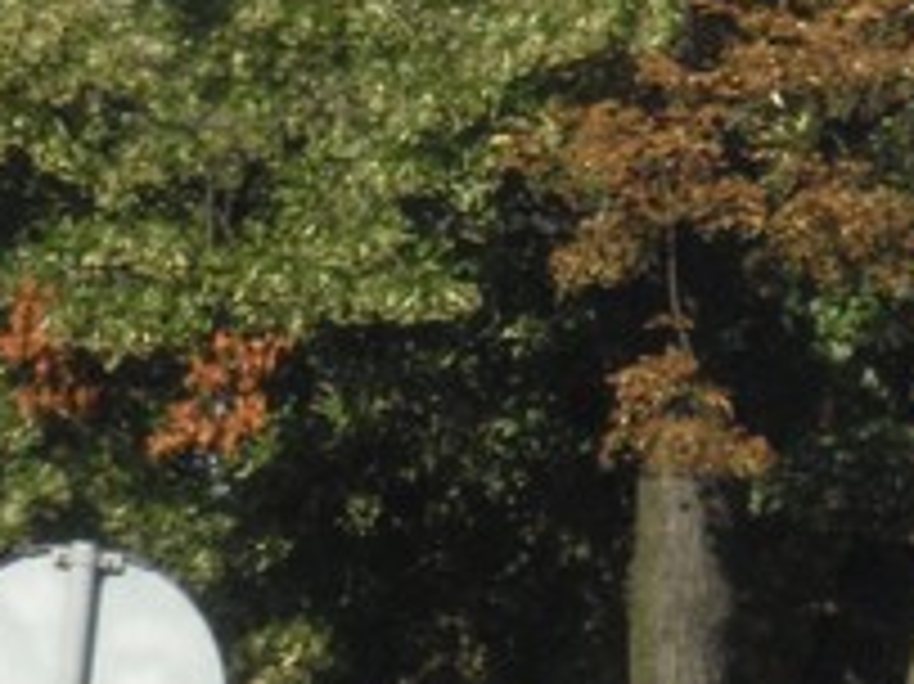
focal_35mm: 782
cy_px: 1046
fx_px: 20636
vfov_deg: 1.9
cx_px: 1711
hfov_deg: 2.5
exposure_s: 1/500
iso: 250
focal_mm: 31.58
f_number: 5.7
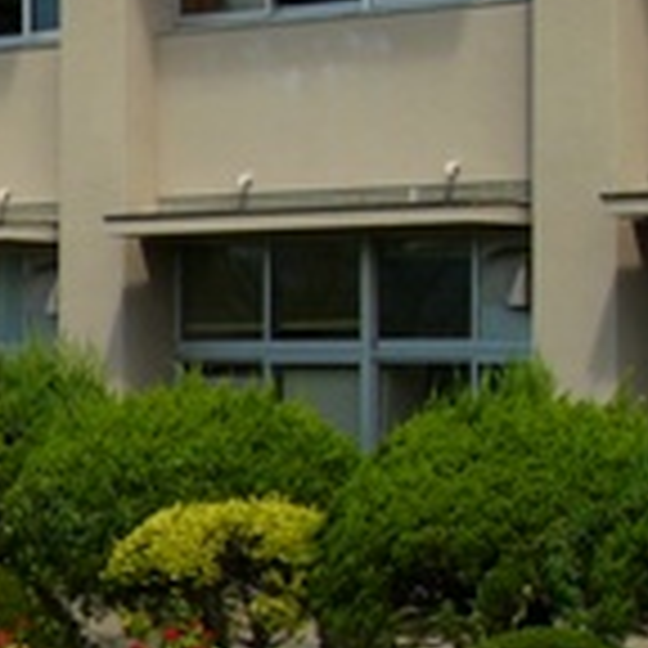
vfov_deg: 11.3
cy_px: 317
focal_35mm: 155
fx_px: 3283
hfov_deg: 9.9
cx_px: -904
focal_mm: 6
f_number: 4
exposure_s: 1/500
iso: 50
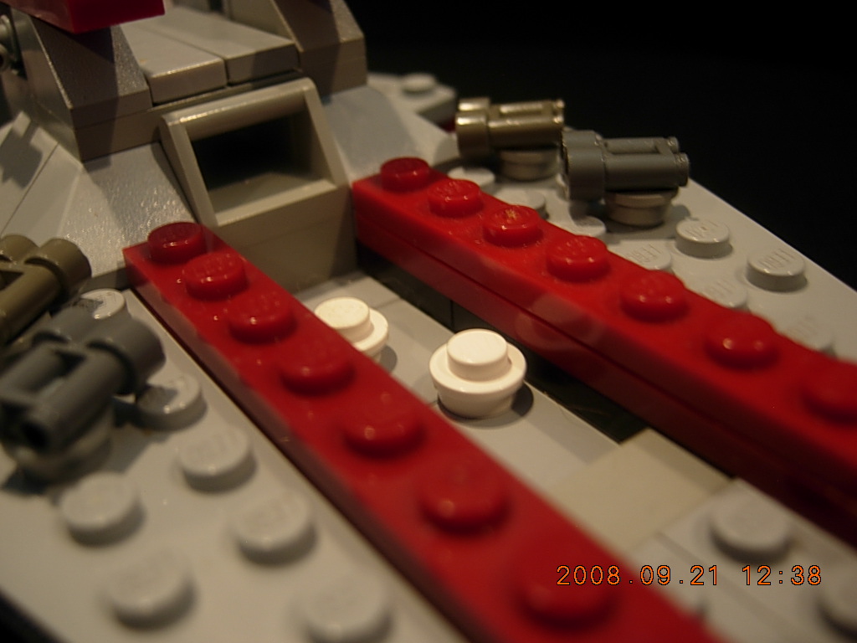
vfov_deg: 39.7
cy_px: 322
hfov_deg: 51.4
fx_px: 891
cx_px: 428
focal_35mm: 36
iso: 52
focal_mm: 7.5
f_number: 2.7
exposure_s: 1/4
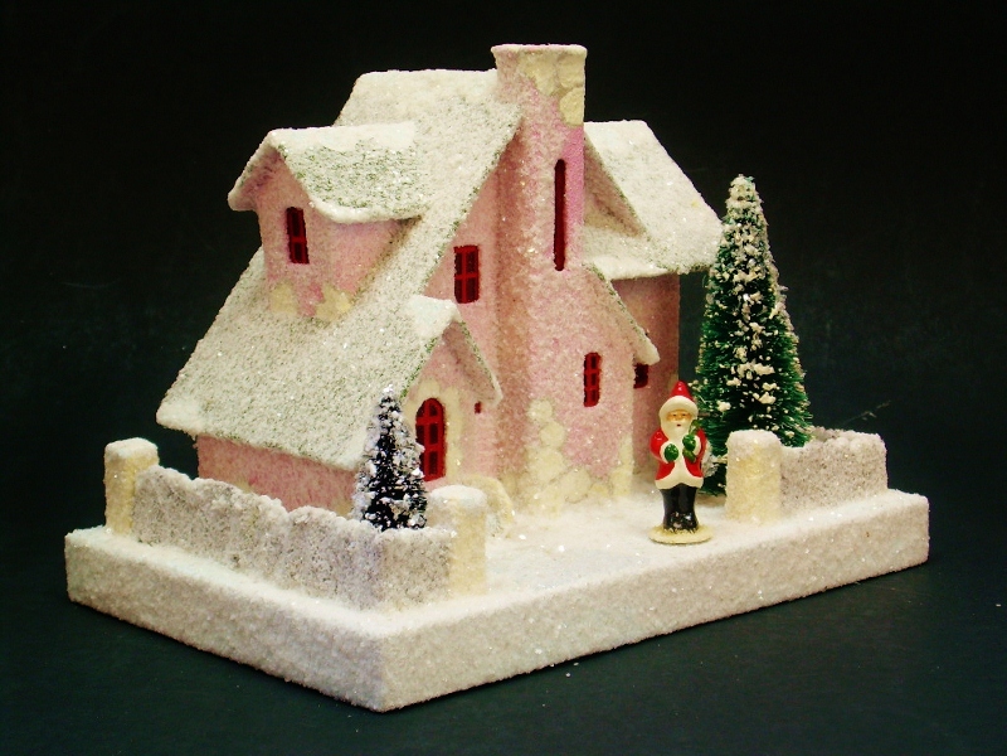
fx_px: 2240
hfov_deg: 25.3
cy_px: 378
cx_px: 504
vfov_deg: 19.1
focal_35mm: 77
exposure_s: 1/11.3
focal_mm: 13.2
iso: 50
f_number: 3.9
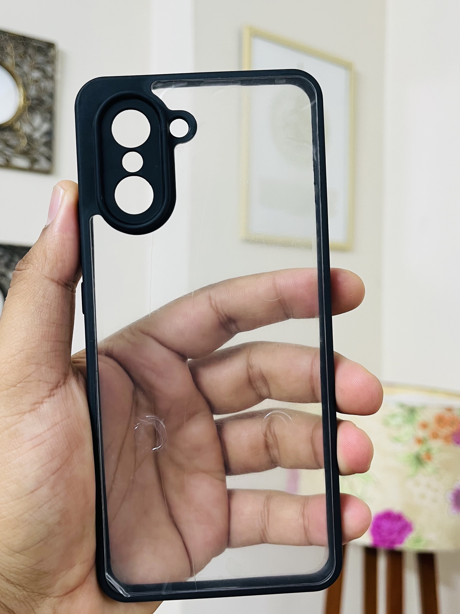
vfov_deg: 52.6
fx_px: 620
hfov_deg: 40.7
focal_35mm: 35
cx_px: 214
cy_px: 296
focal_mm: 5.1
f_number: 1.6
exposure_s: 1/50
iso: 80
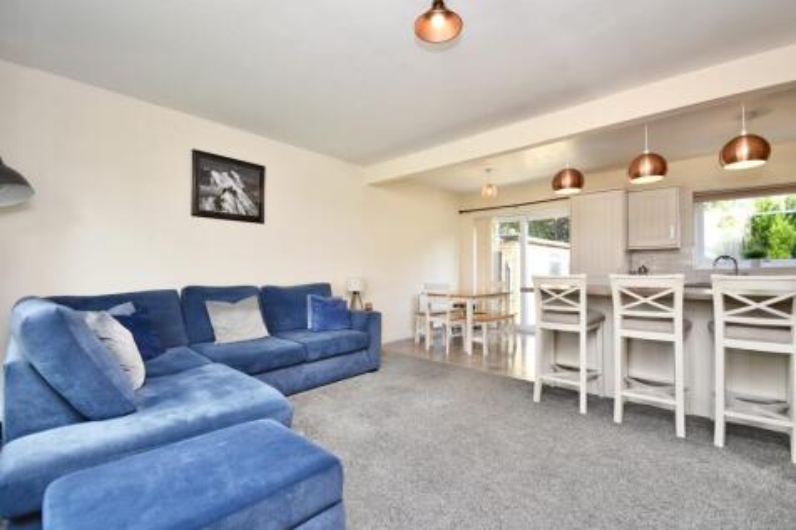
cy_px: 265
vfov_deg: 77.3
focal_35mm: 15
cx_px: 398
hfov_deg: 100.4
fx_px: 332
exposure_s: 1/60
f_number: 4
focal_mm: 10
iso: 250
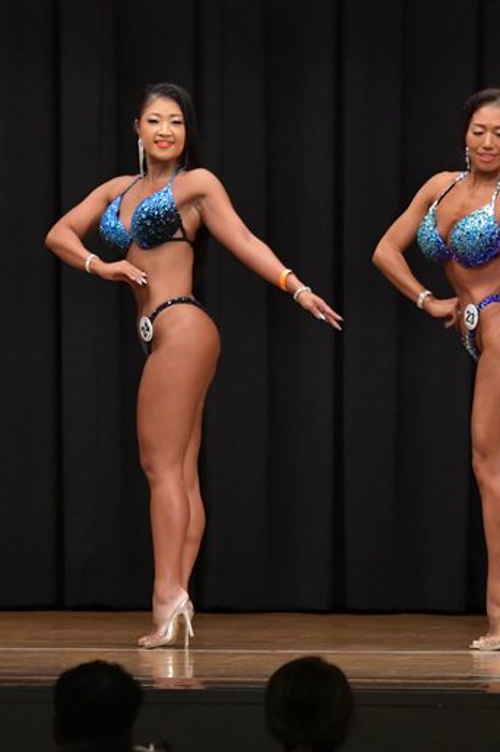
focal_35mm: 282
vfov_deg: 7.3
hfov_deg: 4.9
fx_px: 5882
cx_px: 87
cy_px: 376
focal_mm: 125
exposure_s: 1/400
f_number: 5.6
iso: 6400
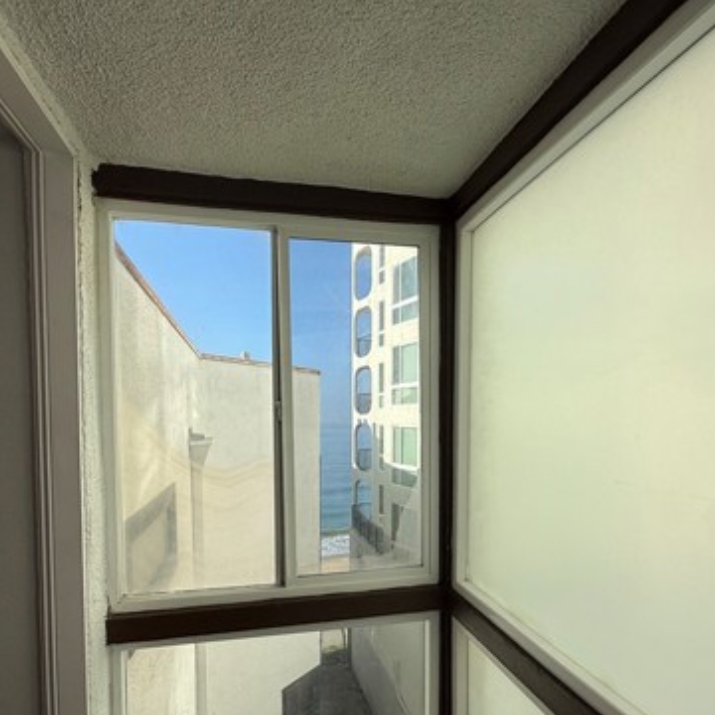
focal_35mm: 22
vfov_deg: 68.6
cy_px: 445
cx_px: 363
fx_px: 514
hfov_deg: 69.6
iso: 50
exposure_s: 1/1656
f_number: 2.2
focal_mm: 2.22
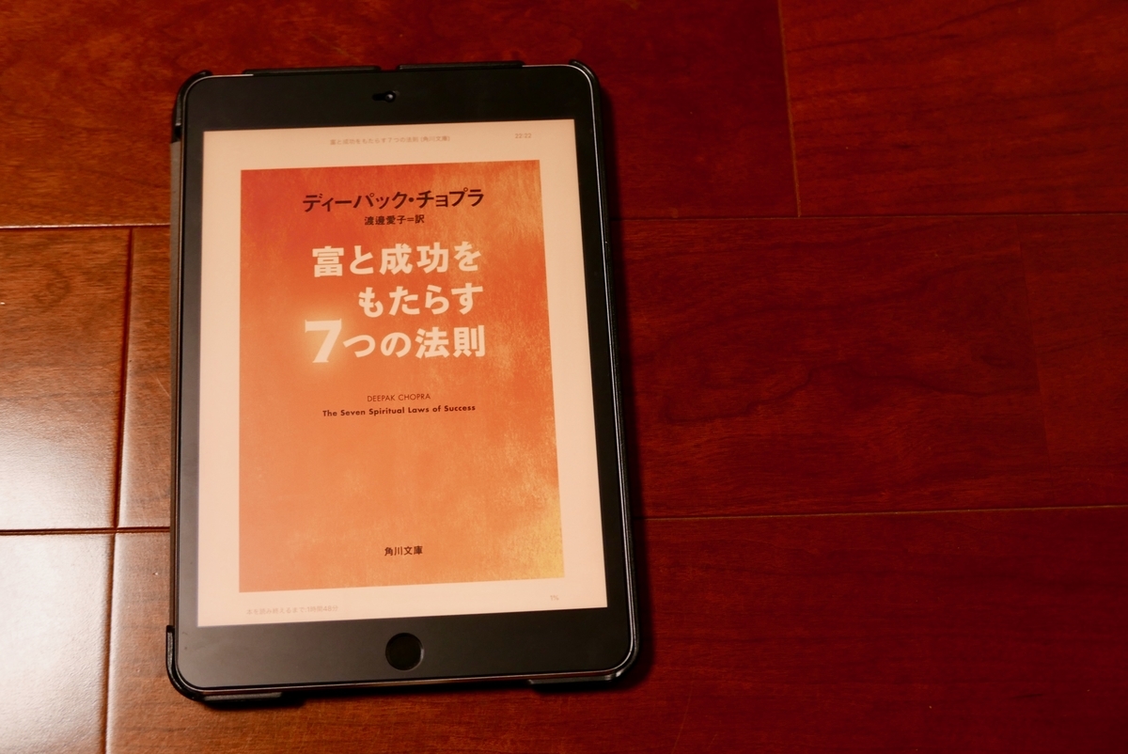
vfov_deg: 27.0
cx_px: 564
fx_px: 1568
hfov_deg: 39.6
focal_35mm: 50
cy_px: 377
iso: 400
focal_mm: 22.7
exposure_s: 1/100
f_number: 2.7
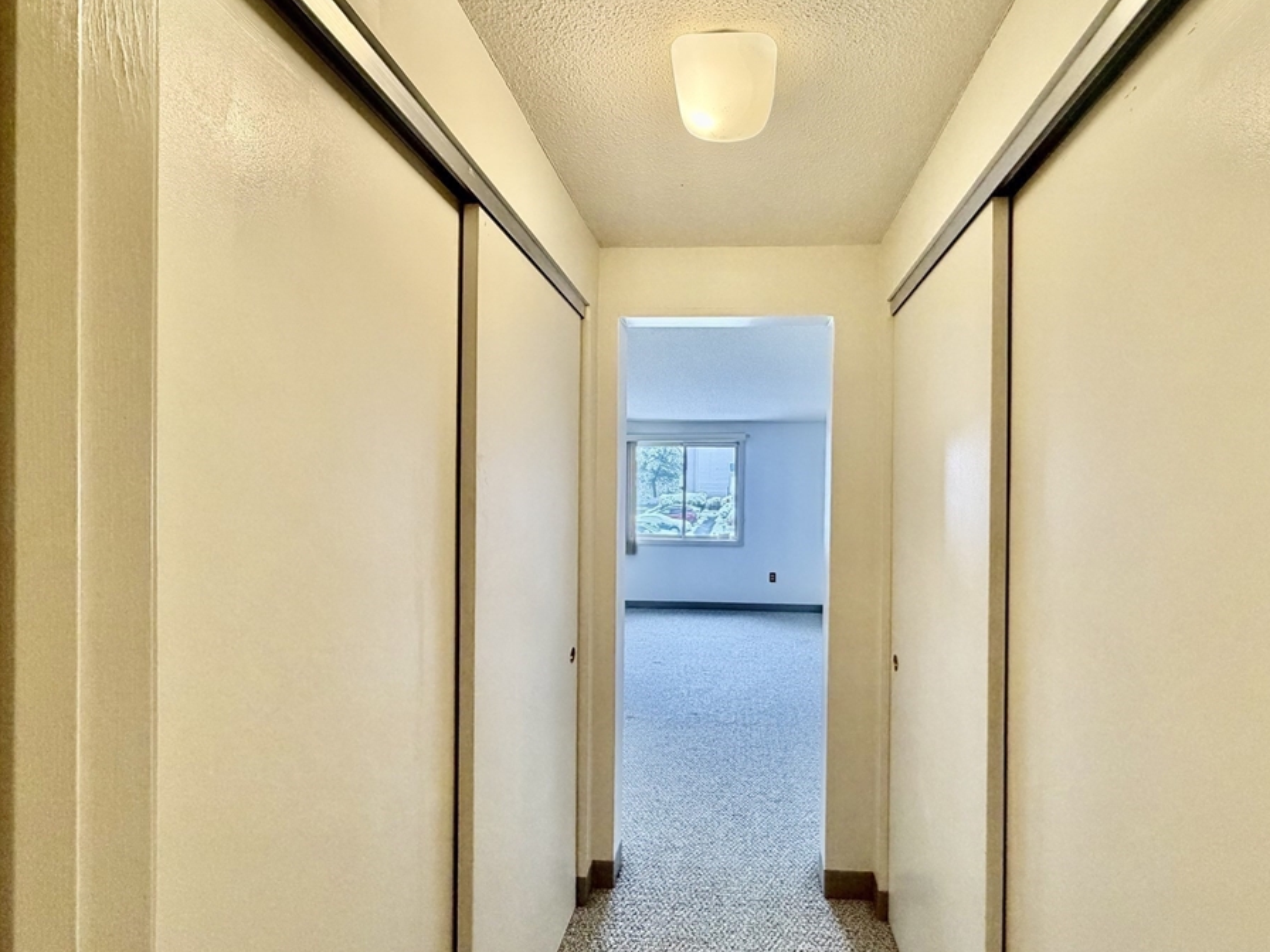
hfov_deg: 93.9
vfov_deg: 78.1
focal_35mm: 16
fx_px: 587
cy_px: 494
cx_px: 720
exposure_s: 1/120
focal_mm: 2.22
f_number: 2.2
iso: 250
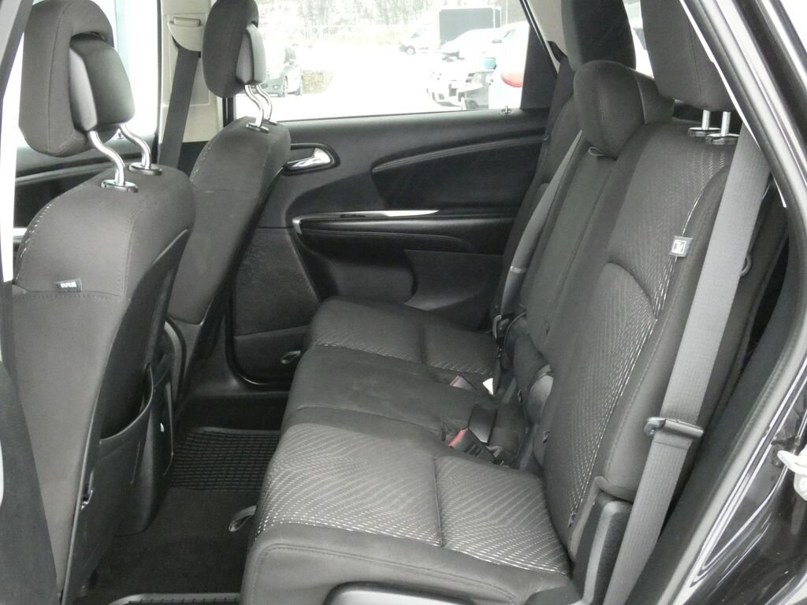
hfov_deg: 45.8
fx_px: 956
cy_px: 302
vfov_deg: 35.1
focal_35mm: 41
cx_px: 404
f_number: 5.6
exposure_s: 1/40
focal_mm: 7.3
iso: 1600
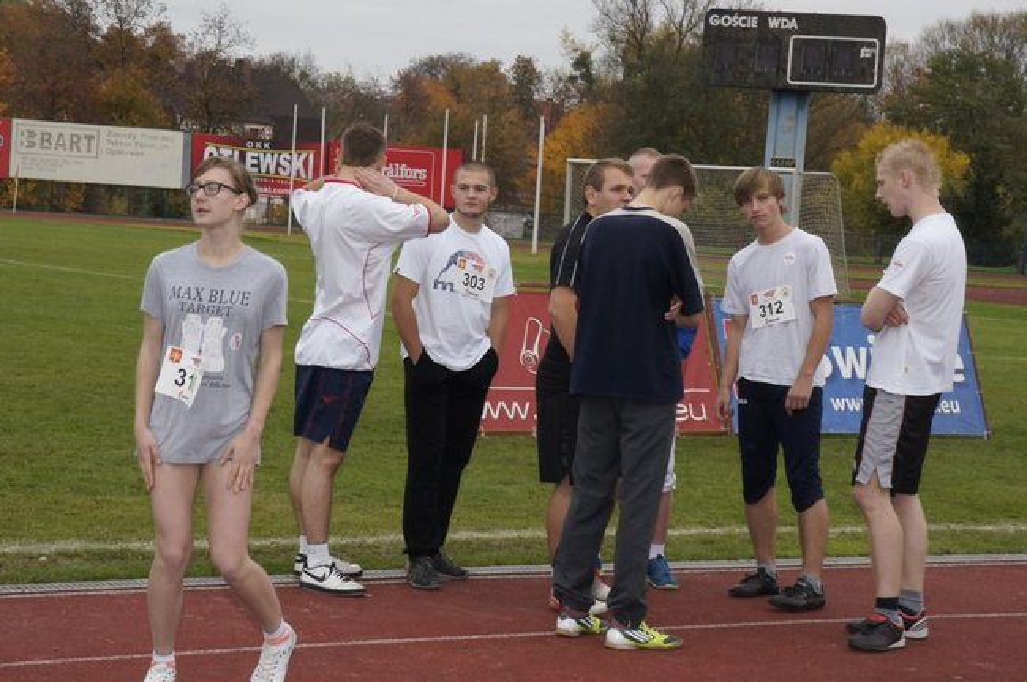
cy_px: 341
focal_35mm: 90
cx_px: 514
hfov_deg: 22.6
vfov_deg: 15.2
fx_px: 2565
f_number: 20
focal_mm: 60
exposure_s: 1/160
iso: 1600
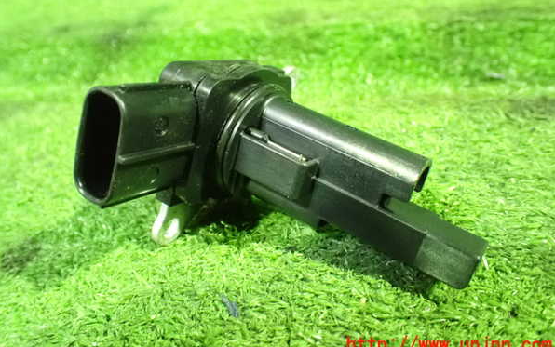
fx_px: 484
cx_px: 278
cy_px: 148
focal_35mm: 32
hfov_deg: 59.6
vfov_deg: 39.4
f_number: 2.3
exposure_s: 1/20
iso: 1600
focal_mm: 5.4
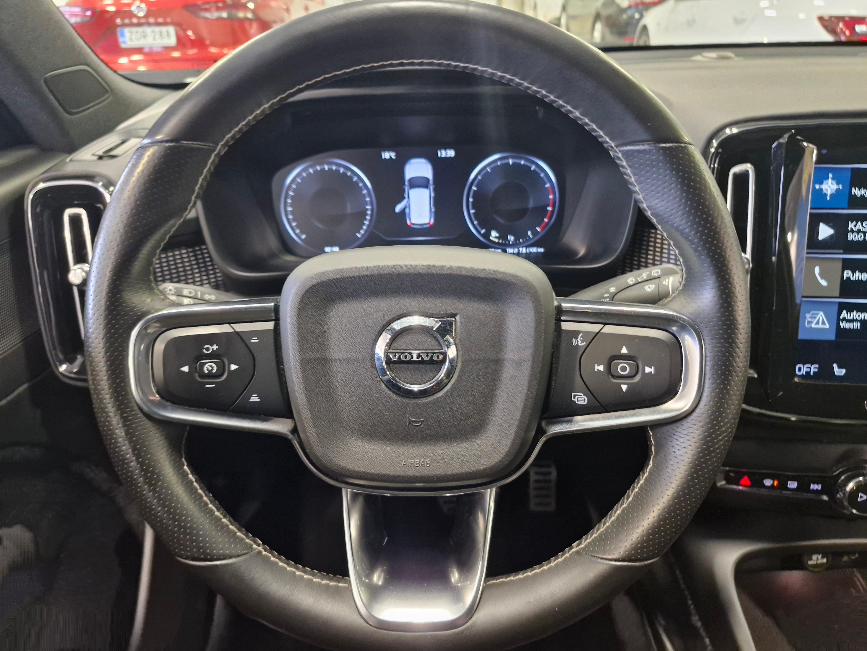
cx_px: 434
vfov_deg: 58.9
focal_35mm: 23
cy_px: 326
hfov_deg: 73.9
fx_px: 576
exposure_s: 1/50
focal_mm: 5.54
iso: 640
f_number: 1.8
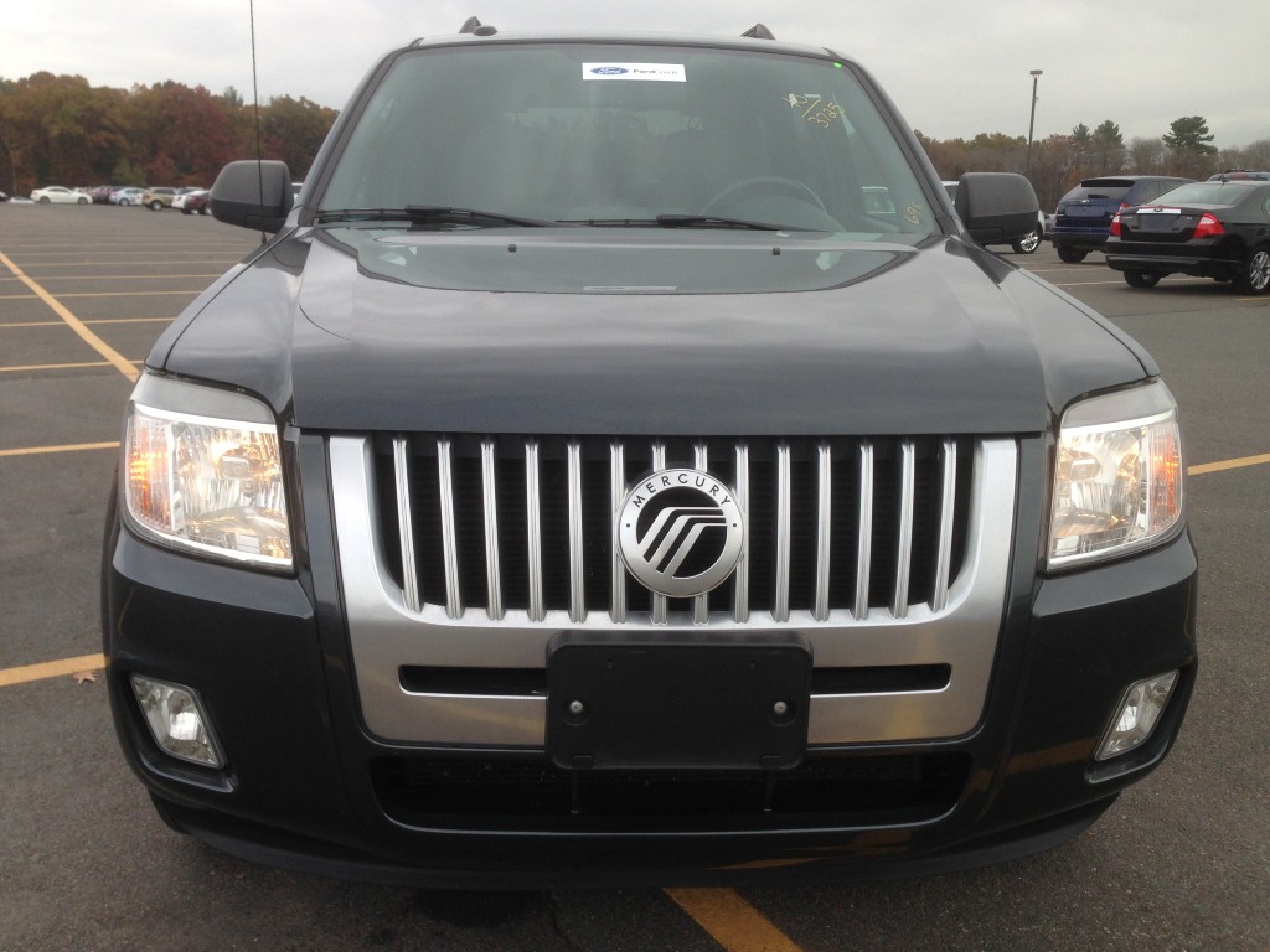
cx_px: 635
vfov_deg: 42.9
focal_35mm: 33
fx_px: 1211
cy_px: 476
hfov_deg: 55.4
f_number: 2.4
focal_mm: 4.13
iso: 50
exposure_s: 1/266
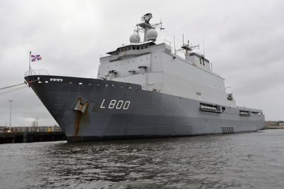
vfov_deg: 39.9
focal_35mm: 33
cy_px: 94
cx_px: 142
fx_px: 260
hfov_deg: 57.3
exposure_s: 1/200
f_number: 7.1
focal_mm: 22
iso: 200
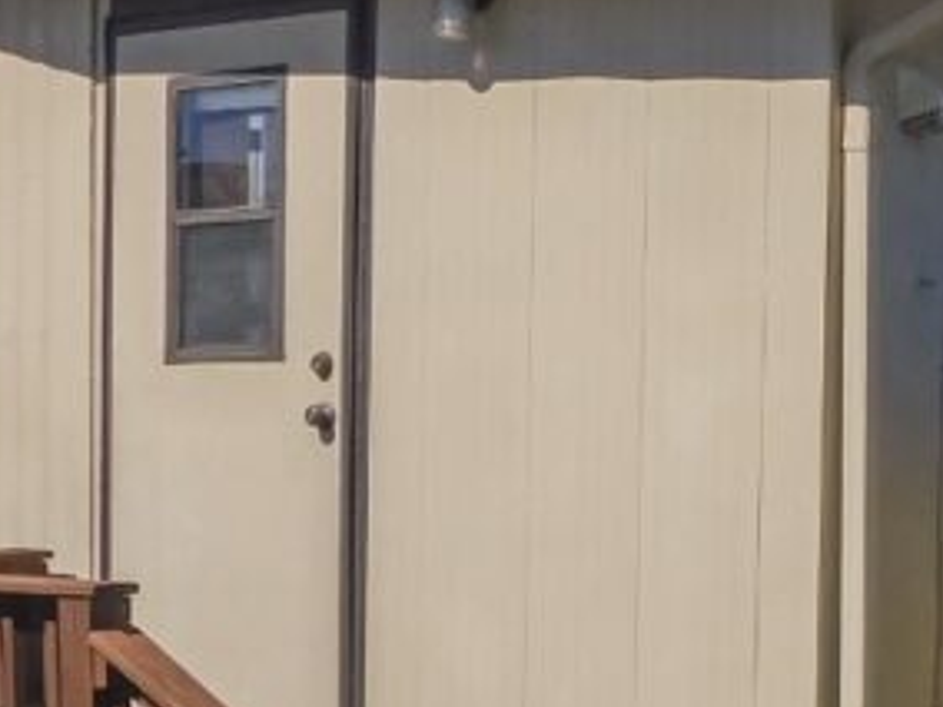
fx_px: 2261
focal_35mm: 83
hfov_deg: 23.4
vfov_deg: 17.8
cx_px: 654
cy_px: 408
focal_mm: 4
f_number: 6
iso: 125
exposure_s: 1/500
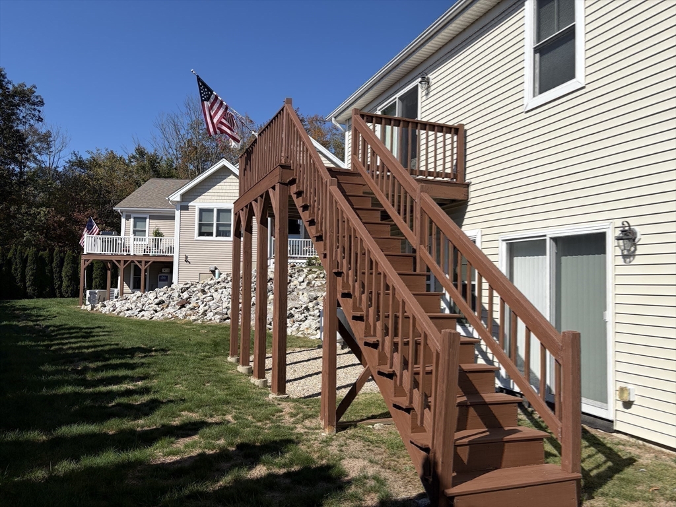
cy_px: 254
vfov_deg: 53.1
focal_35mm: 26
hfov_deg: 67.3
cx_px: 338
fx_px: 508
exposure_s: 1/7813
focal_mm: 5.96
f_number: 1.6
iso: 64
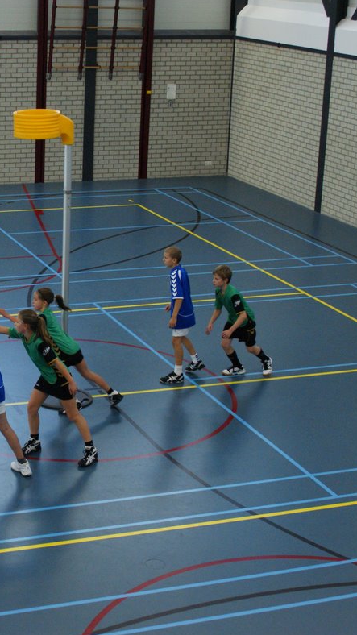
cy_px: 317
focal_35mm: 67
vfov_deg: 31.4
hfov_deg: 17.6
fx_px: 1128
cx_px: -2
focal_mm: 28
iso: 800
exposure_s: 1/200
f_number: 4.5
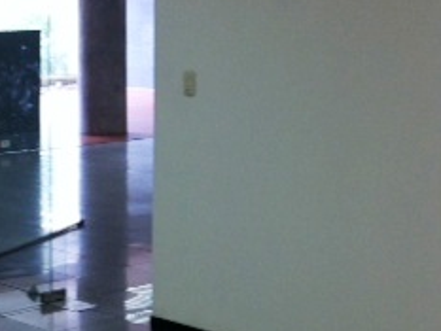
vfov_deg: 15.4
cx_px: 110
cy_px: 140
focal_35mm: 96
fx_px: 1224
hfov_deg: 20.3
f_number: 2.8
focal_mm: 3.85
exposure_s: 1/17
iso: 80
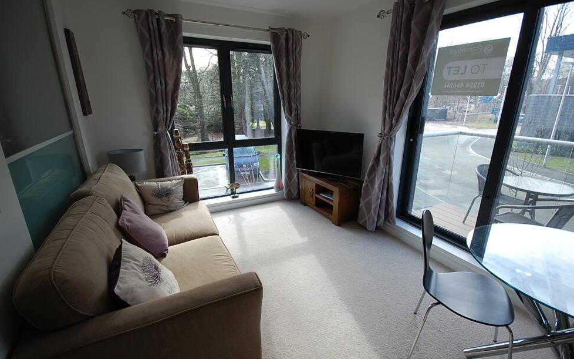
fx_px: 250
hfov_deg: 97.8
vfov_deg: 71.2
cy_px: 181
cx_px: 293
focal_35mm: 16
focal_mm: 10
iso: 320
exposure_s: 1/125
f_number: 5.6
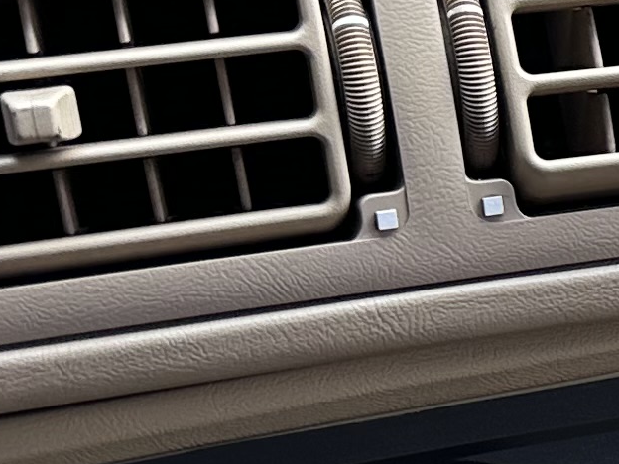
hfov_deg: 10.6
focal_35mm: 155
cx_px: 1557
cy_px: 380
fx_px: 2772
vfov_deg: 9.5
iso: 80
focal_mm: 6.86
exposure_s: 1/335
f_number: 1.78
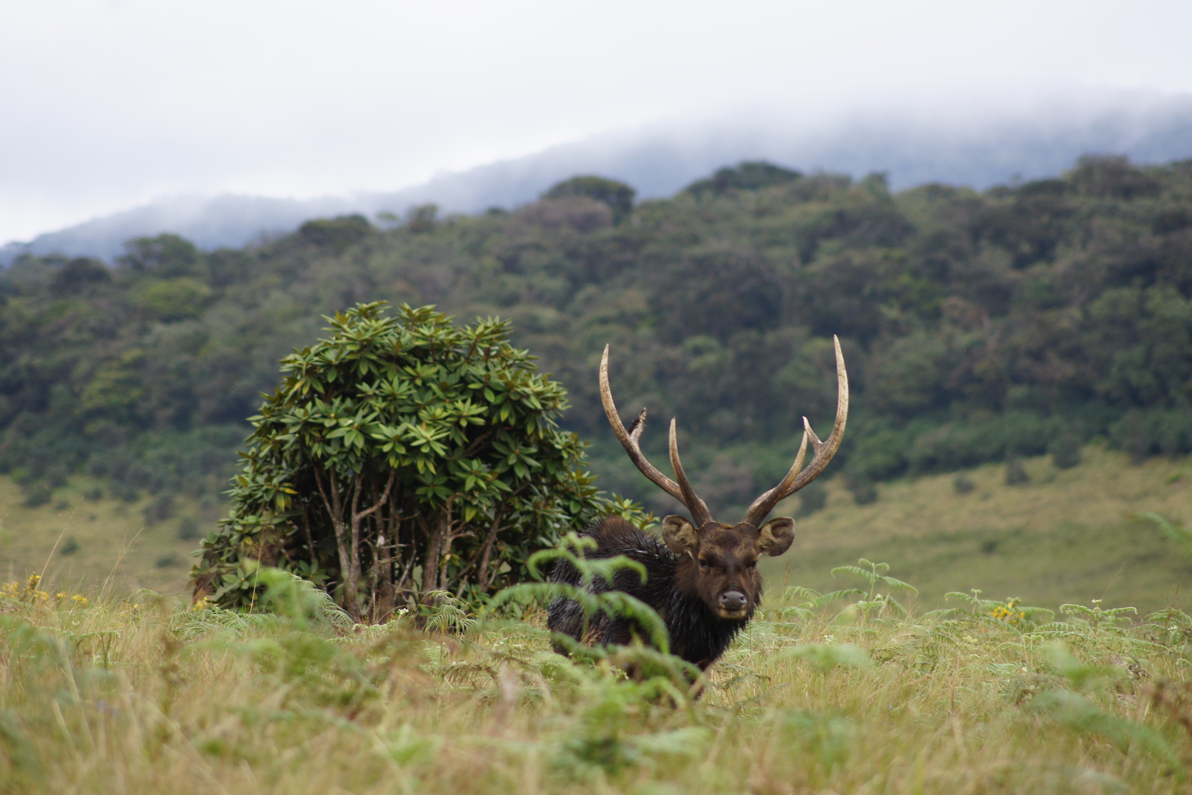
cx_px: 596
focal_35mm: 300
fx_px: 9933
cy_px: 398
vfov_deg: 4.6
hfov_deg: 6.9
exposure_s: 1/320
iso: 250
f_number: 5.6
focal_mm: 200
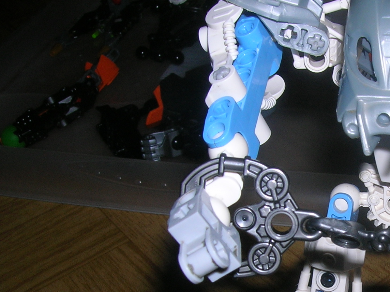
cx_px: 375
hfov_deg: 27.2
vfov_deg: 21.4
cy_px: 226
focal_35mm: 68
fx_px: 765
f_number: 4.9
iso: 50
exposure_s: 1/60.1
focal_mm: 5.7
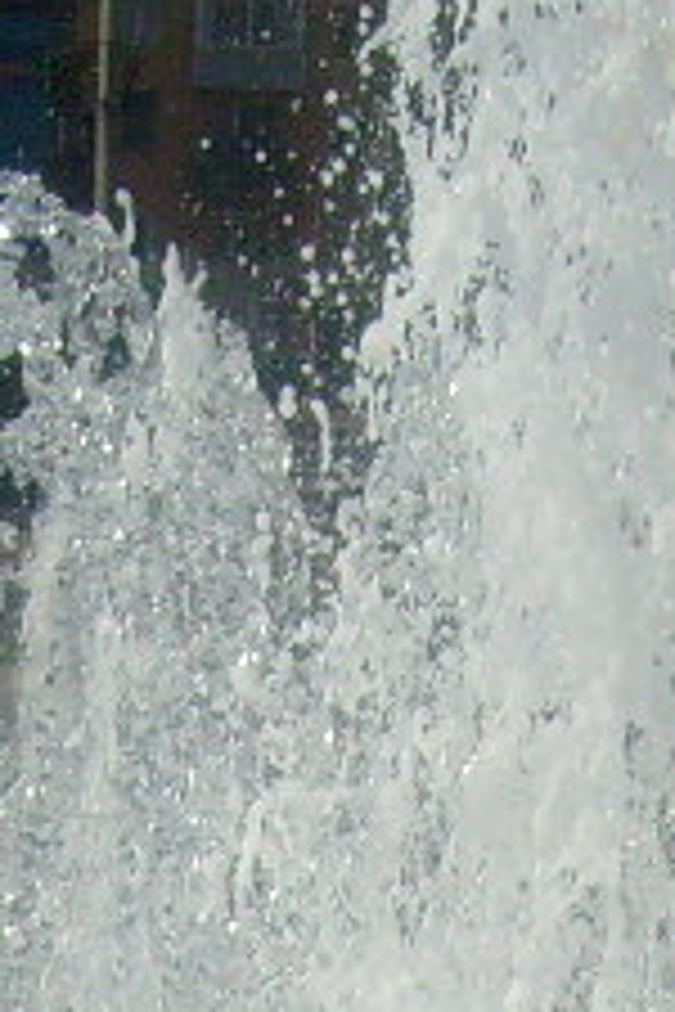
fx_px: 4668
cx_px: 356
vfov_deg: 11.7
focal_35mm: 166
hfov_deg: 8.3
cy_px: 1601
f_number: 7.1
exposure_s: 1/750
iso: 80
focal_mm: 5.8
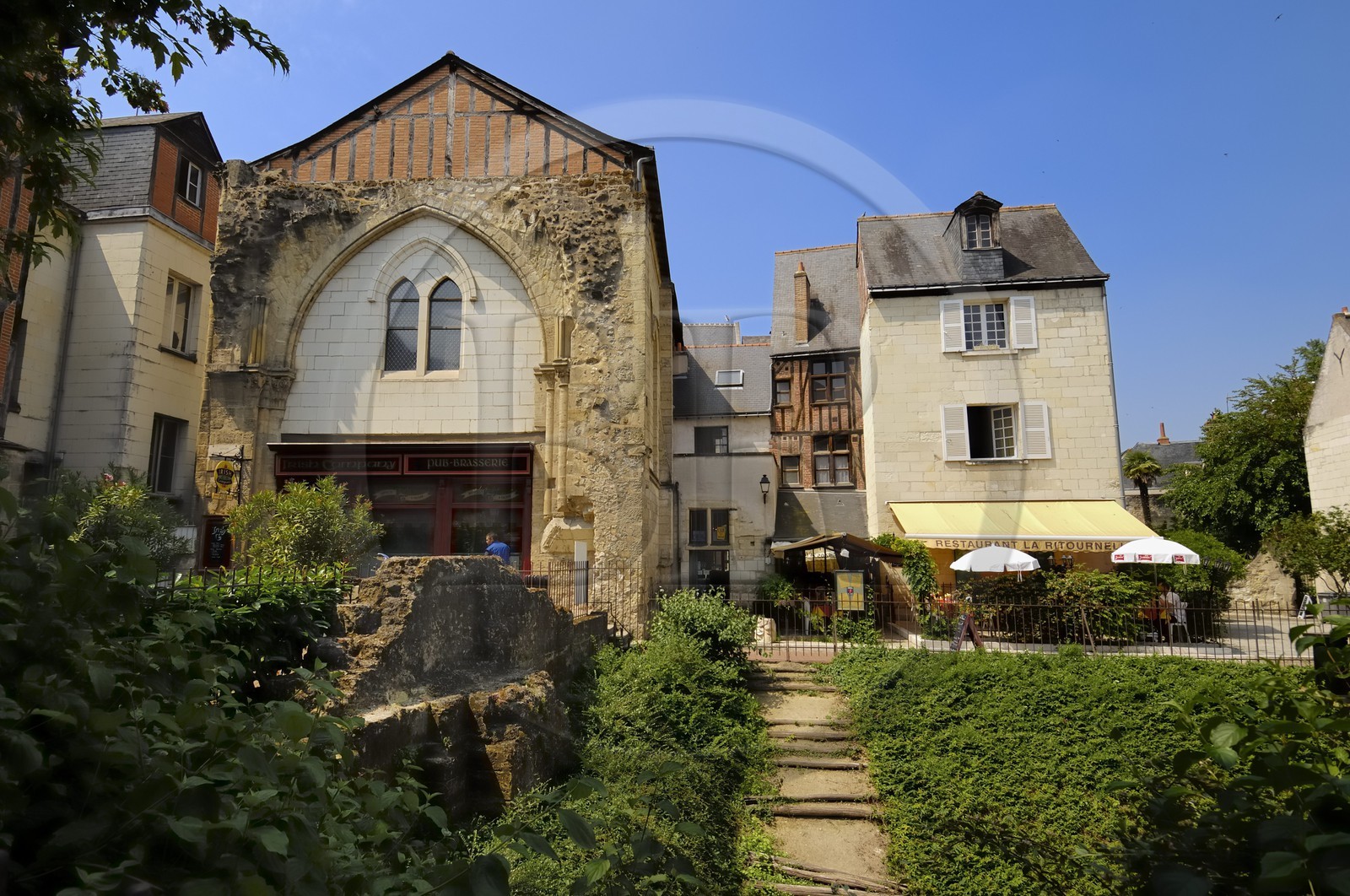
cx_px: 675
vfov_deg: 67.2
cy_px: 448
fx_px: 674
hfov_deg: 90.1
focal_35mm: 18
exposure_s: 1/160
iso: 100
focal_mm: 12
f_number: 8
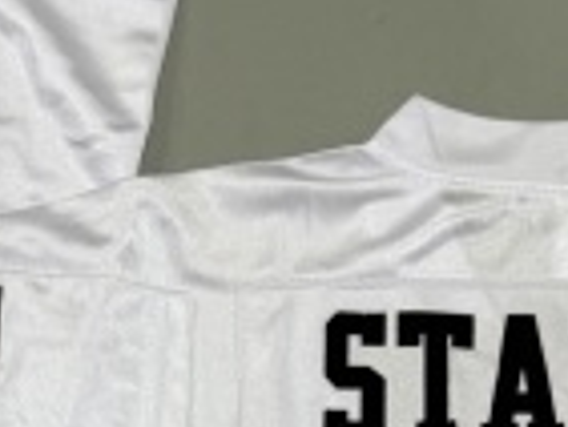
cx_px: -28
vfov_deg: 10.2
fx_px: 2233
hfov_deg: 14.2
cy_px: 814
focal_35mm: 136
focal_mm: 6.76
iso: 125
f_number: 1.78
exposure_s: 1/100
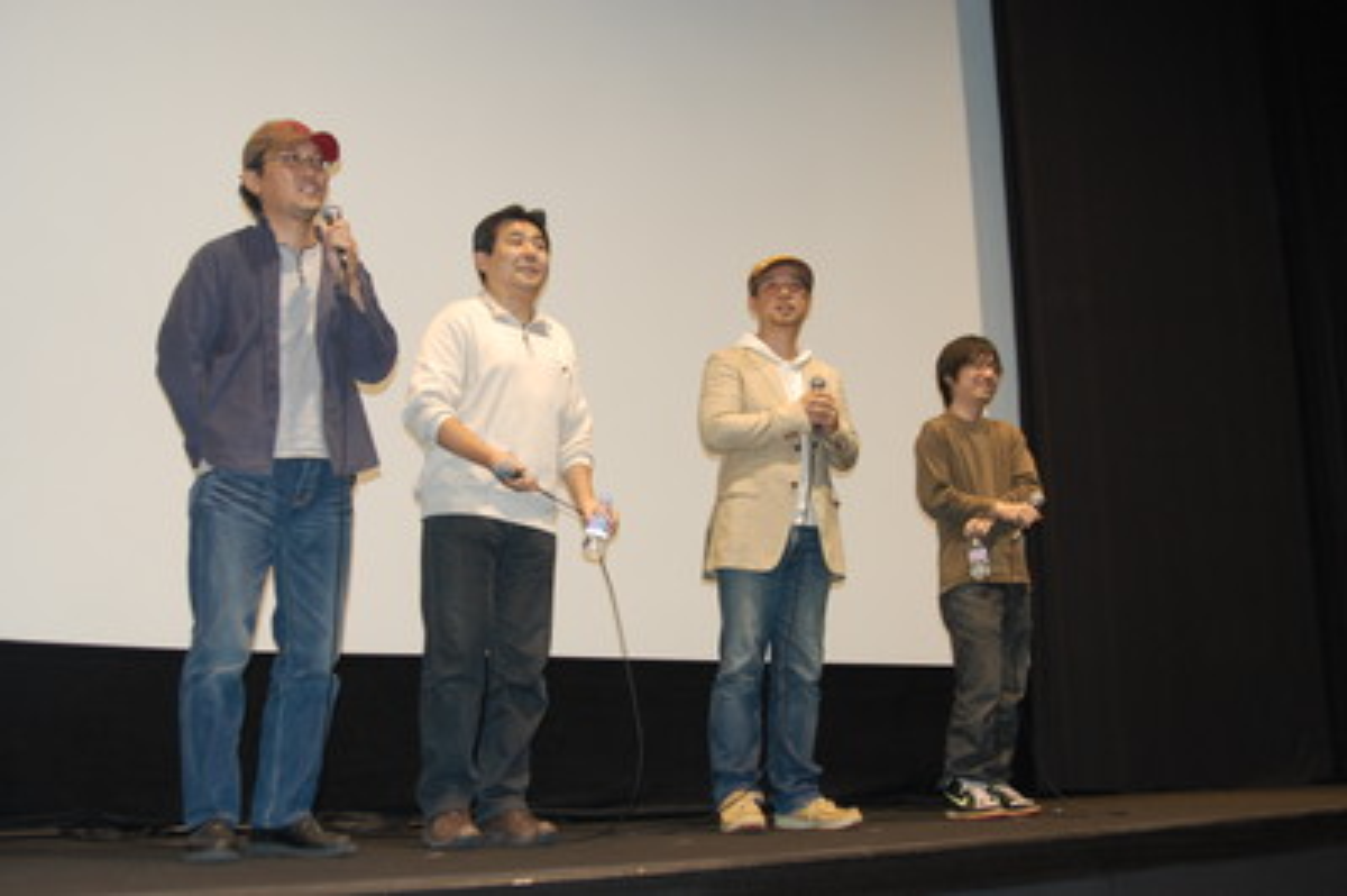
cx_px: 674
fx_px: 1570
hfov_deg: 46.4
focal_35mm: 42
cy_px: 448
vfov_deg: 31.8
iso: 400
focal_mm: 28
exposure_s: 1/60
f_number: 2.8
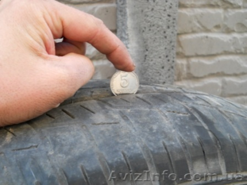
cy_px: 92
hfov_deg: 45.8
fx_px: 293
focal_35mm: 41
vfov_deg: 35.1
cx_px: 124
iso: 125
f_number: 3.1
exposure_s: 1/30
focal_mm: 6.72
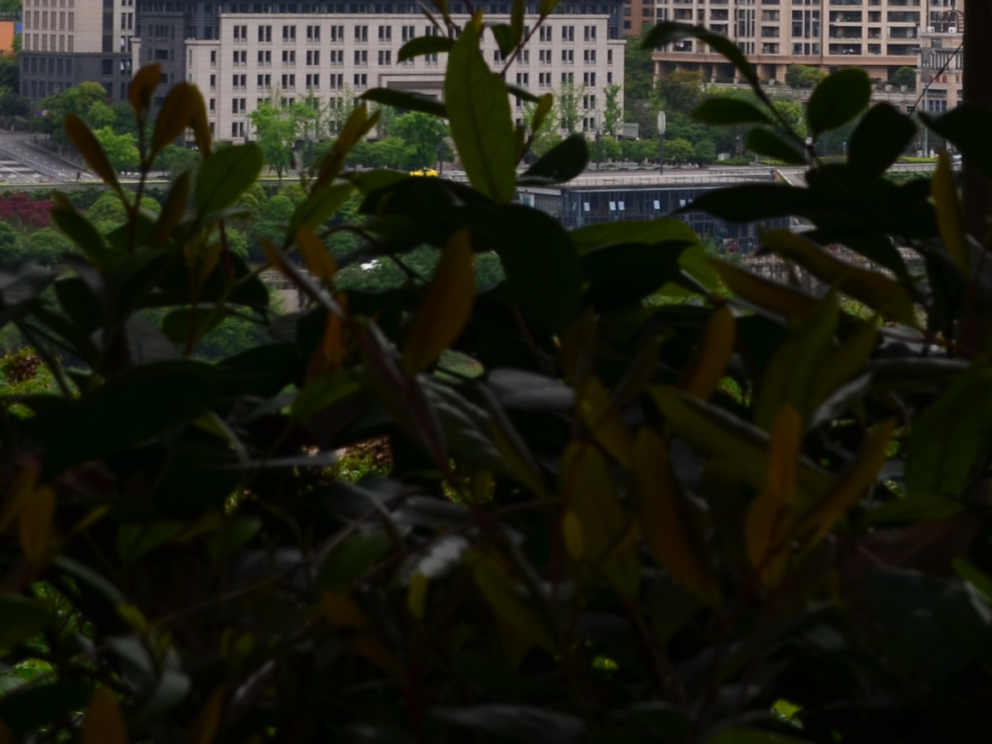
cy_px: -249
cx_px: 990
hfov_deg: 13.3
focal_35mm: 147
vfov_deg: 9.9
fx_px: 4213
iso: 140
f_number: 11
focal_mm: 32
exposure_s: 1/125
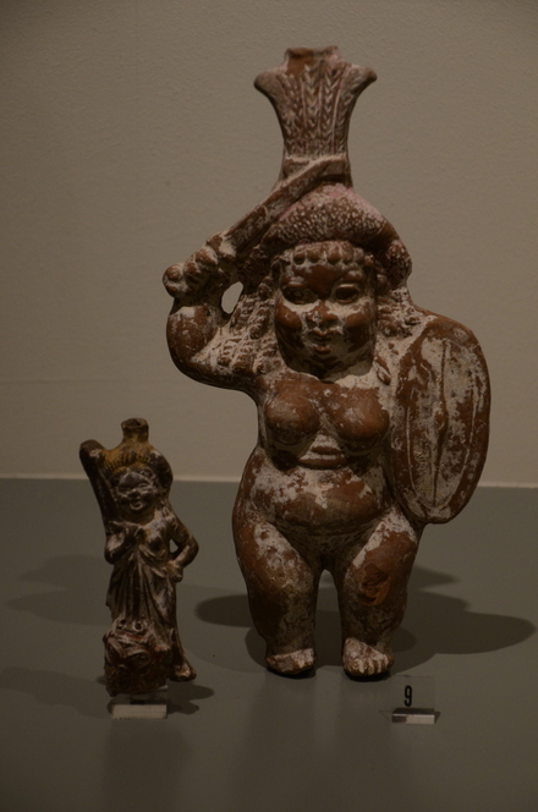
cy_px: 406
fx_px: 2904
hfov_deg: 10.6
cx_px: 269
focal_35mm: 129
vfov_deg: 15.9
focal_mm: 86
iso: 1000
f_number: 5.6
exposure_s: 1/125
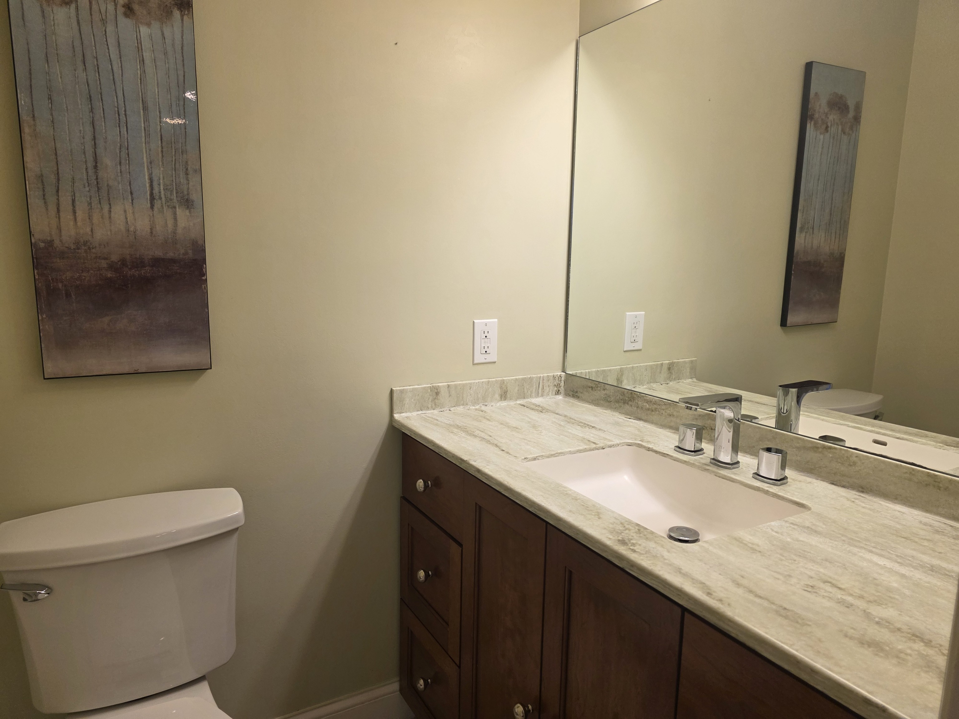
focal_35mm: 23
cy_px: 360
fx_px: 637
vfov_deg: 58.9
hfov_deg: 73.9
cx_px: 480
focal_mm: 6.3
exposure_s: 1/120
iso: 160
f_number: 1.7
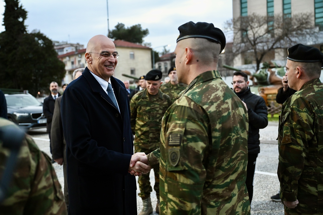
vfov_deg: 36.8
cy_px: 108
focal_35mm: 36
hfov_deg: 53.2
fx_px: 323
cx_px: 162
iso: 2000
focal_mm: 36
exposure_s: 1/250
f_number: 2.8
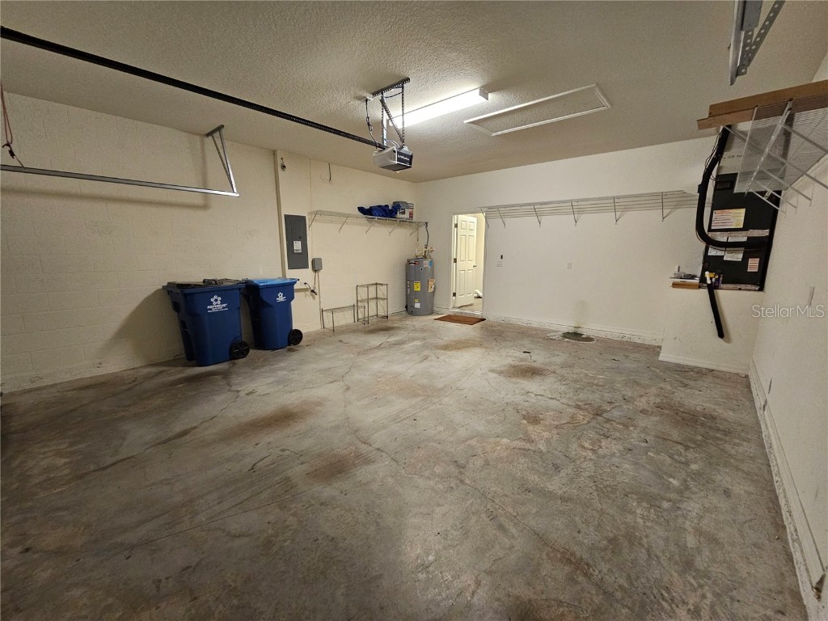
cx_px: 414
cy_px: 310
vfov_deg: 89.9
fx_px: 311
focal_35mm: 13
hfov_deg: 106.2
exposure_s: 1/30
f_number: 2.2
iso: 320
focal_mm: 2.2
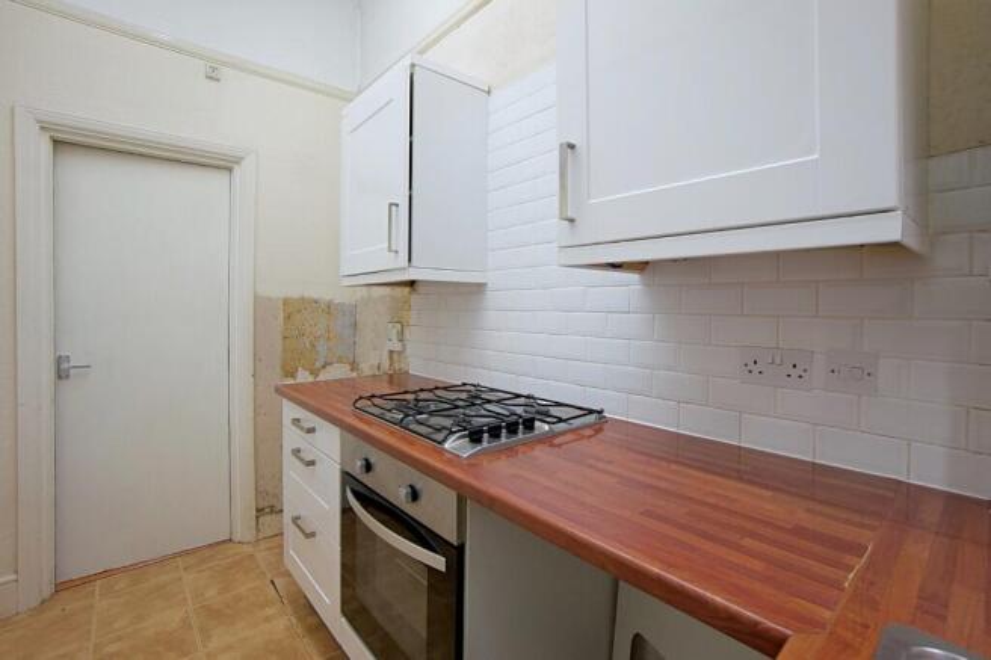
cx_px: 496
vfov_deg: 77.3
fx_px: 413
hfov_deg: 100.4
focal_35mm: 15
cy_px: 330
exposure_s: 1/160
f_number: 4
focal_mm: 10
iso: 1250
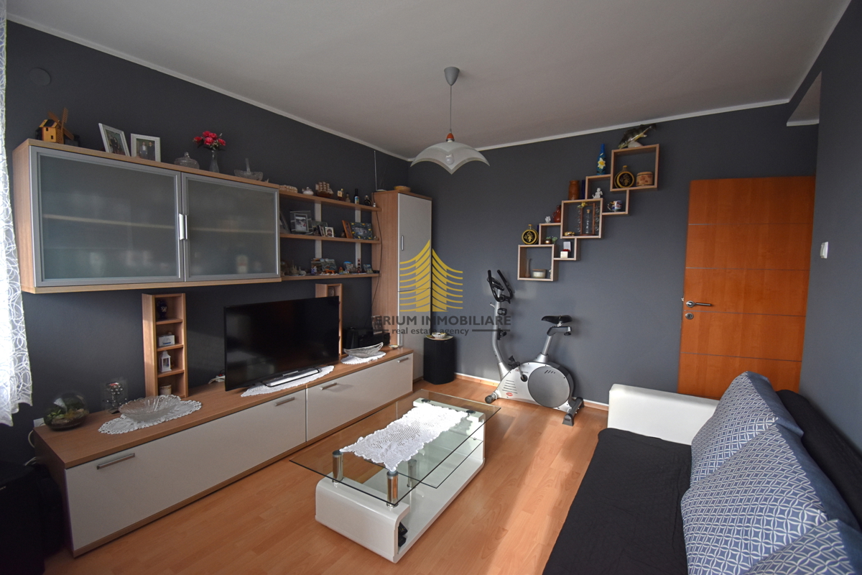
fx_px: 359
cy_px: 288
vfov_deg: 77.3
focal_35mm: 15
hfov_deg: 100.4
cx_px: 431
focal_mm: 10
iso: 800
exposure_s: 1/125
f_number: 4.5
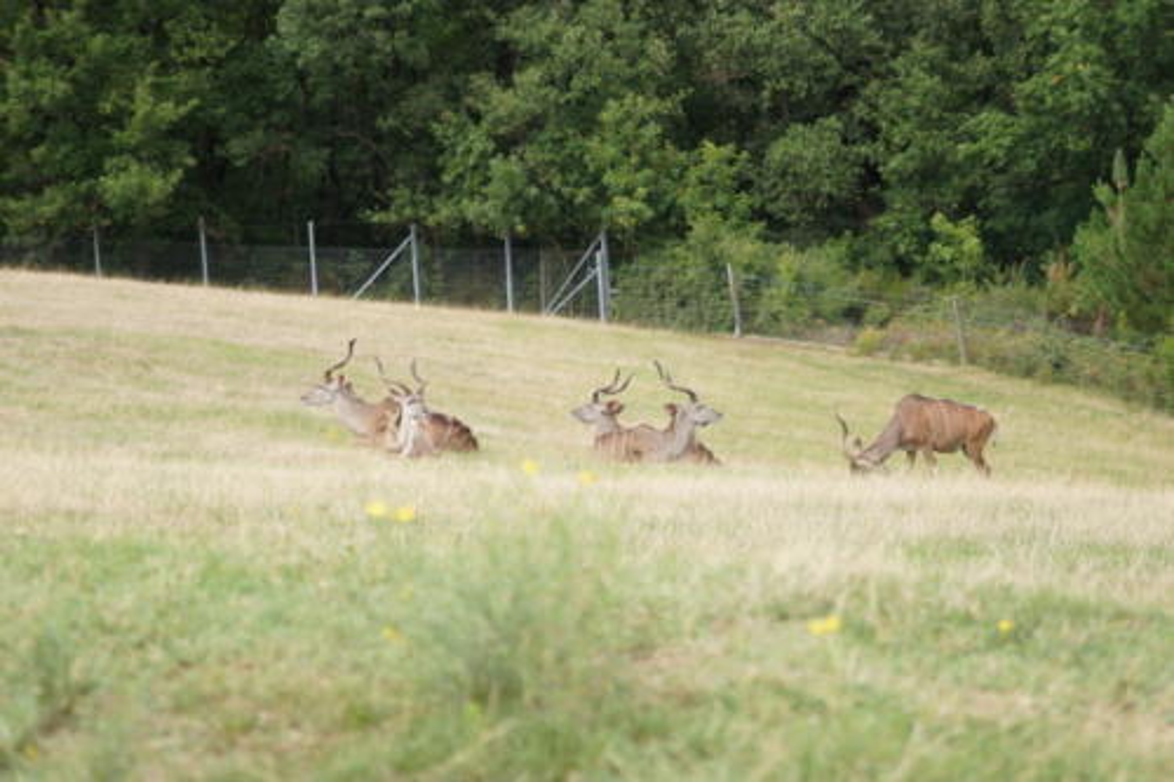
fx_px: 3423
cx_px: 587
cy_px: 391
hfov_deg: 19.5
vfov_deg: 13.0
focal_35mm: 105
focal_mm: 70
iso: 200
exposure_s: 1/640
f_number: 2.8
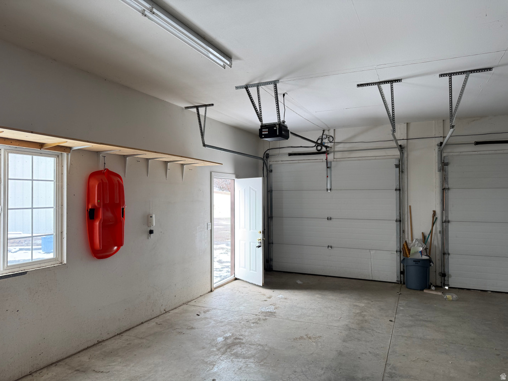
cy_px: 190
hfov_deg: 71.6
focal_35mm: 24
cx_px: 254
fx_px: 352
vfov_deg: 56.8
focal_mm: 6.76
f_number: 1.78
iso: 64
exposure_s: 1/121
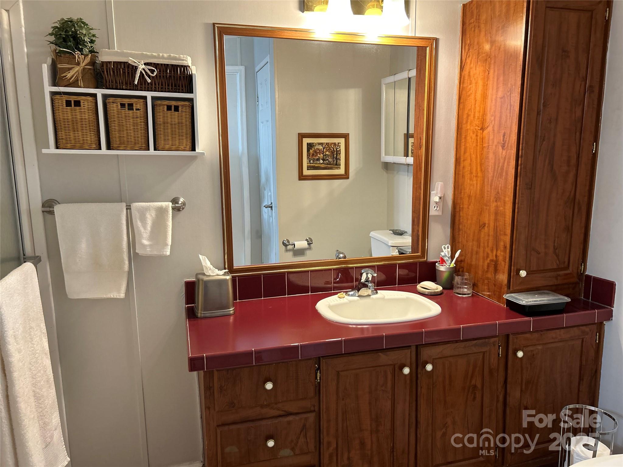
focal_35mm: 26
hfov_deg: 67.3
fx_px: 468
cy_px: 234
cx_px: 312
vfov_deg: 53.1
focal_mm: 5.7
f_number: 1.5
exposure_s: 1/60
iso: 160
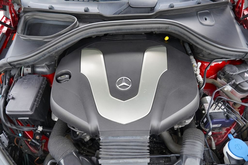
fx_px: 165
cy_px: 82
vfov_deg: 53.1
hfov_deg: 73.7
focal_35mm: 24
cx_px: 124
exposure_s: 1/160
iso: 640
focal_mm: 24
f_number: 4
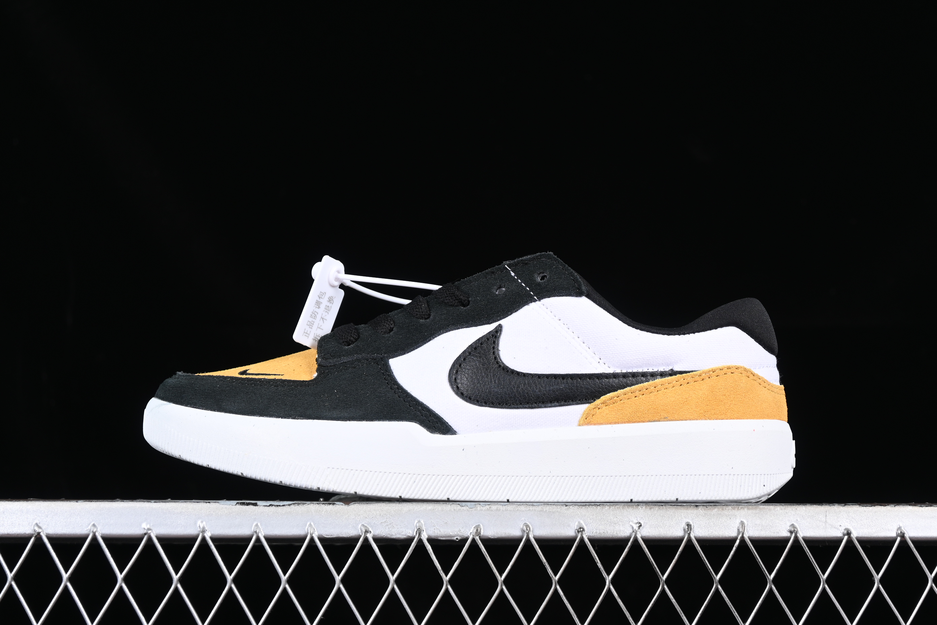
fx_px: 1952
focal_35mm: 75
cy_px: 312
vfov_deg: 18.2
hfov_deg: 27.0
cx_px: 468
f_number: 6.3
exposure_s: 1/60
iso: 160
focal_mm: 50
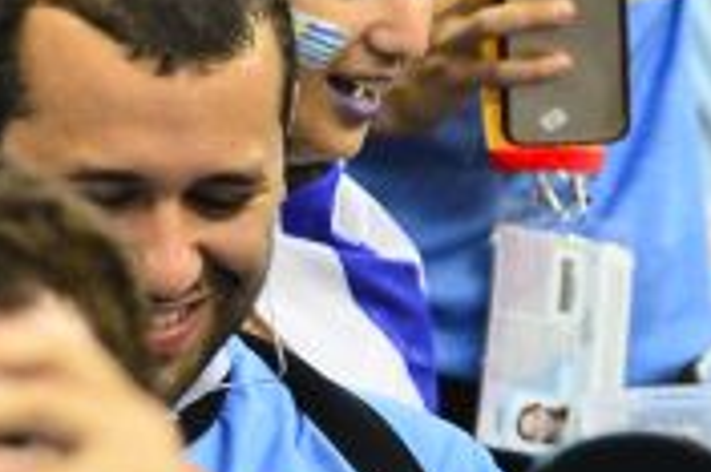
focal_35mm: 795
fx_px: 15686
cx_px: -1176
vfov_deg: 1.7
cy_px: -323
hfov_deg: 2.6
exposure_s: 1/400
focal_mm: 140
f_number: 5
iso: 2000
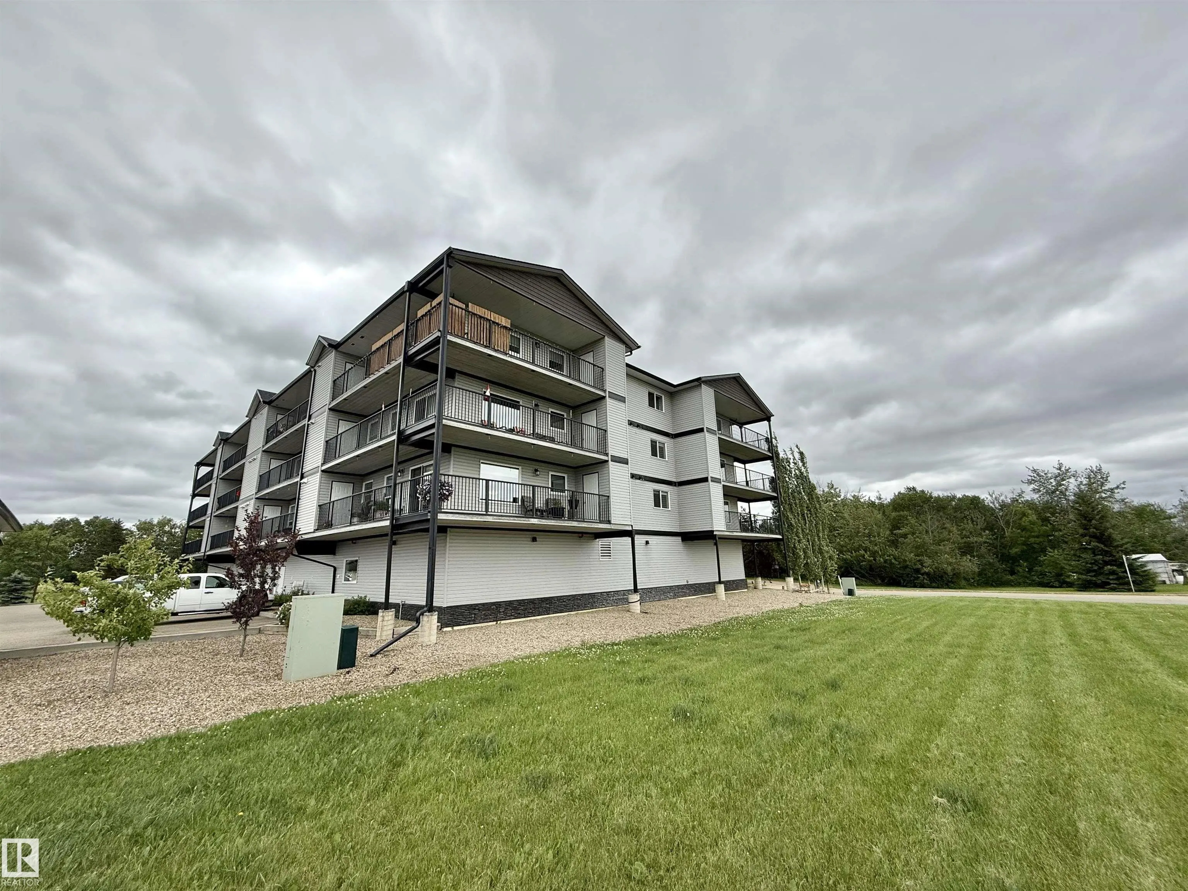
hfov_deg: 102.1
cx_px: 594
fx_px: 480
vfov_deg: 85.7
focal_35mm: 14
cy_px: 446
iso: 50
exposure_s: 1/1068
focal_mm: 2.22
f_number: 2.2
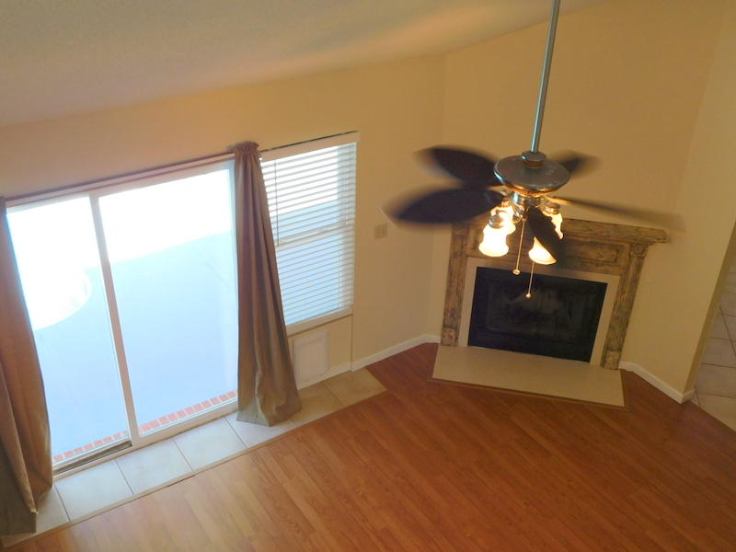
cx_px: 368
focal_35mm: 36
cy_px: 276
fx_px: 765
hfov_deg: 51.4
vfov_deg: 39.7
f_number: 3.5
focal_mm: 6.3
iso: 125
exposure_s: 1/50
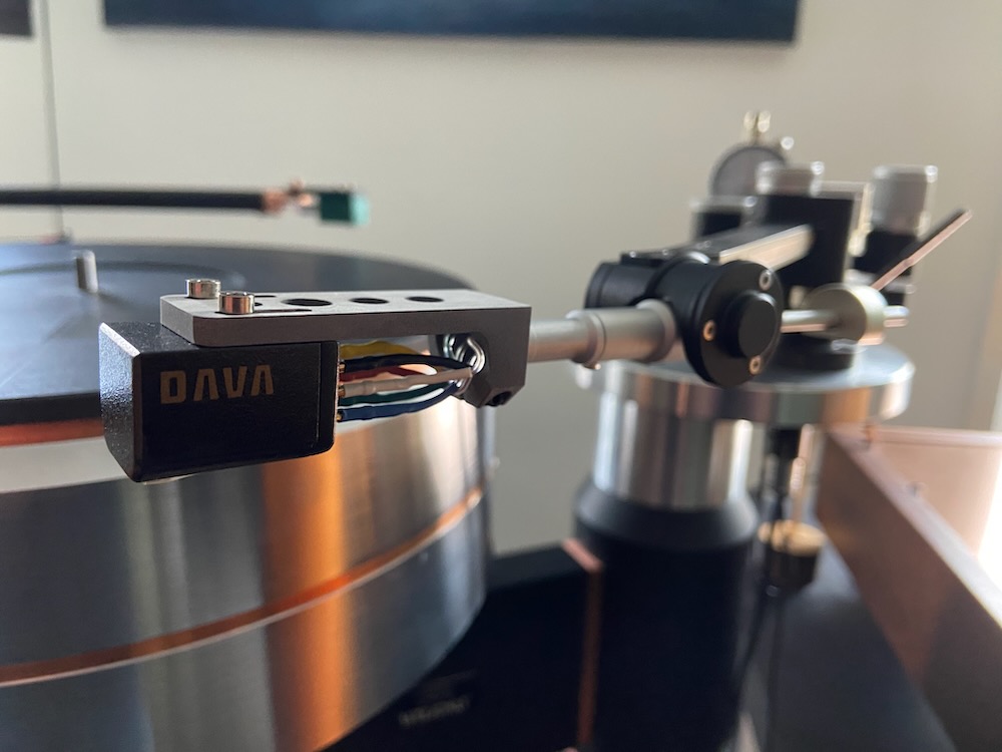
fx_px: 753
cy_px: 376
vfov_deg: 53.1
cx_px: 501
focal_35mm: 26
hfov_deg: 67.3
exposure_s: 1/41
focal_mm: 4.25
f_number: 1.8
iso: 500
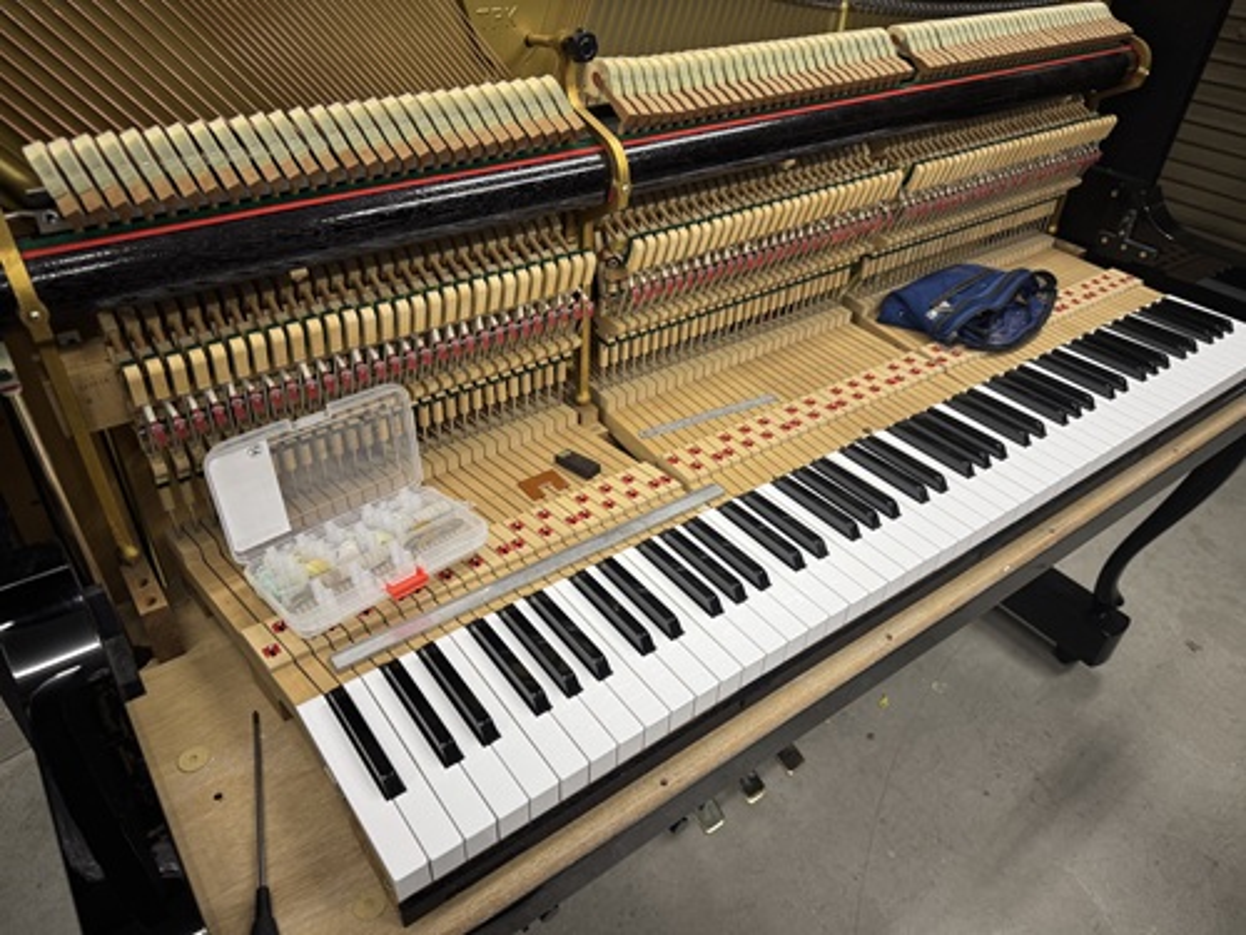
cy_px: 468
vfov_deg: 56.8
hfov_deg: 71.6
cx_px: 623
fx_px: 864
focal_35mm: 24
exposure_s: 1/50
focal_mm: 6.76
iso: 125
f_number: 1.78
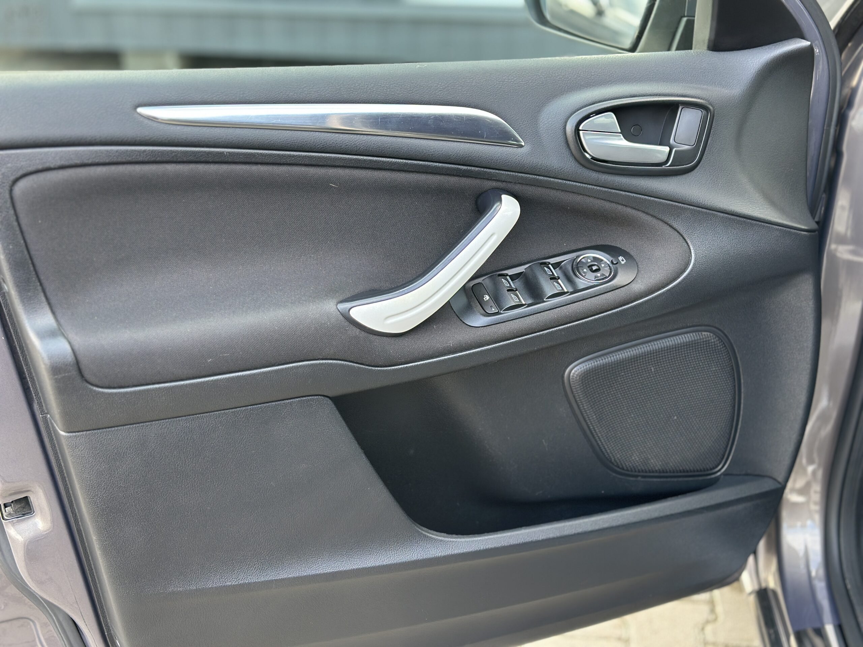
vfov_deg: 30.3
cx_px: 432
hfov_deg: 39.7
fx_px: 1197
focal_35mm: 48
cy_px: 324
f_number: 1.78
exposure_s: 1/99
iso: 125
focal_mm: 6.86
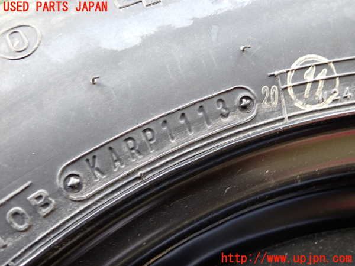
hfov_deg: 60.0
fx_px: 308
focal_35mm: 30
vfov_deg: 46.8
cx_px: 178
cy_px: 133
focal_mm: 5.4
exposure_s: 1/30
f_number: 2.3
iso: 250
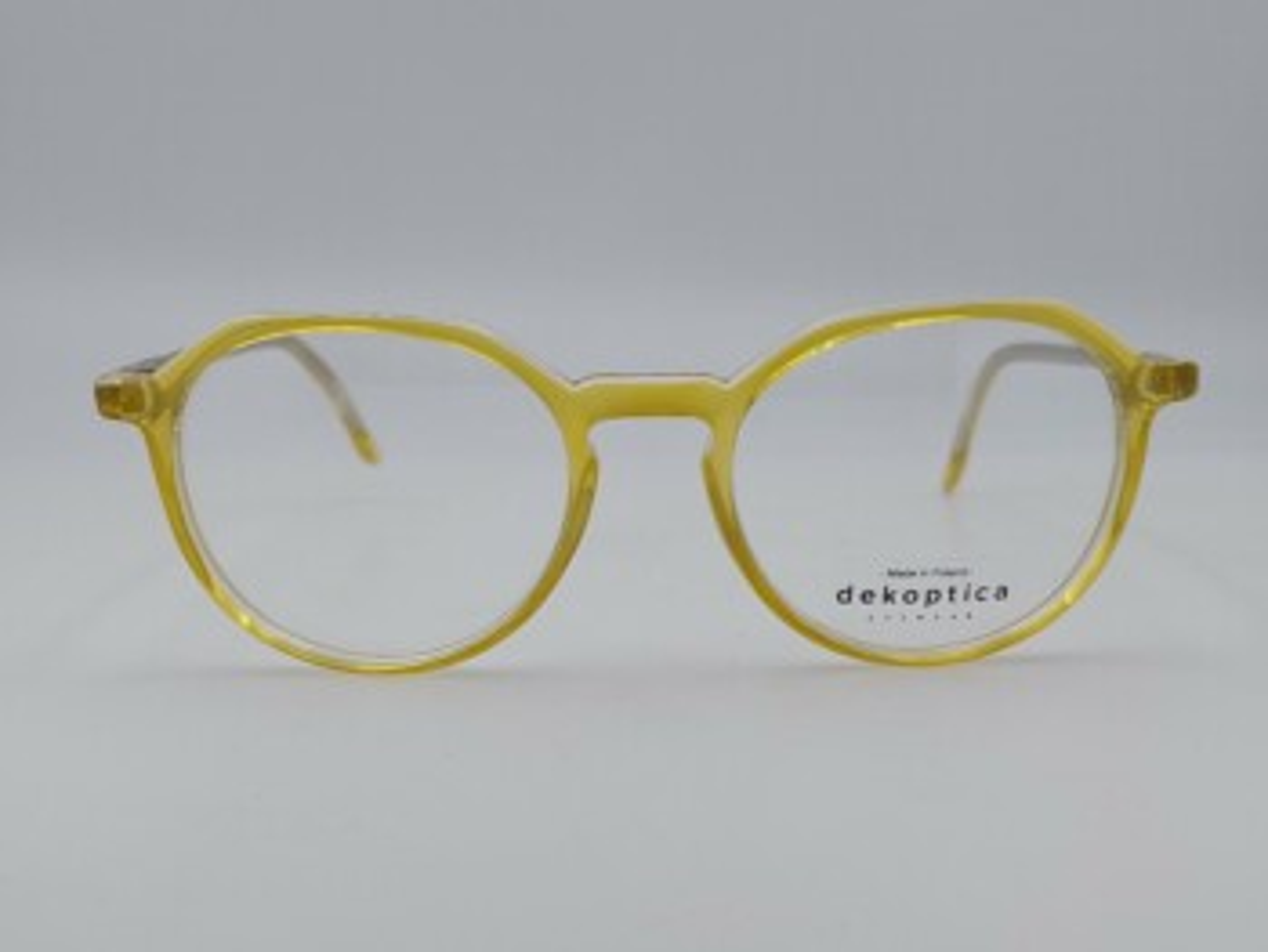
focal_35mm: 25
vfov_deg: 54.9
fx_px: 916
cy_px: 476
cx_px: 634
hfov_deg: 69.4
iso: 40
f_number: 1.8
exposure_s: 1/1687
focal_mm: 5.23
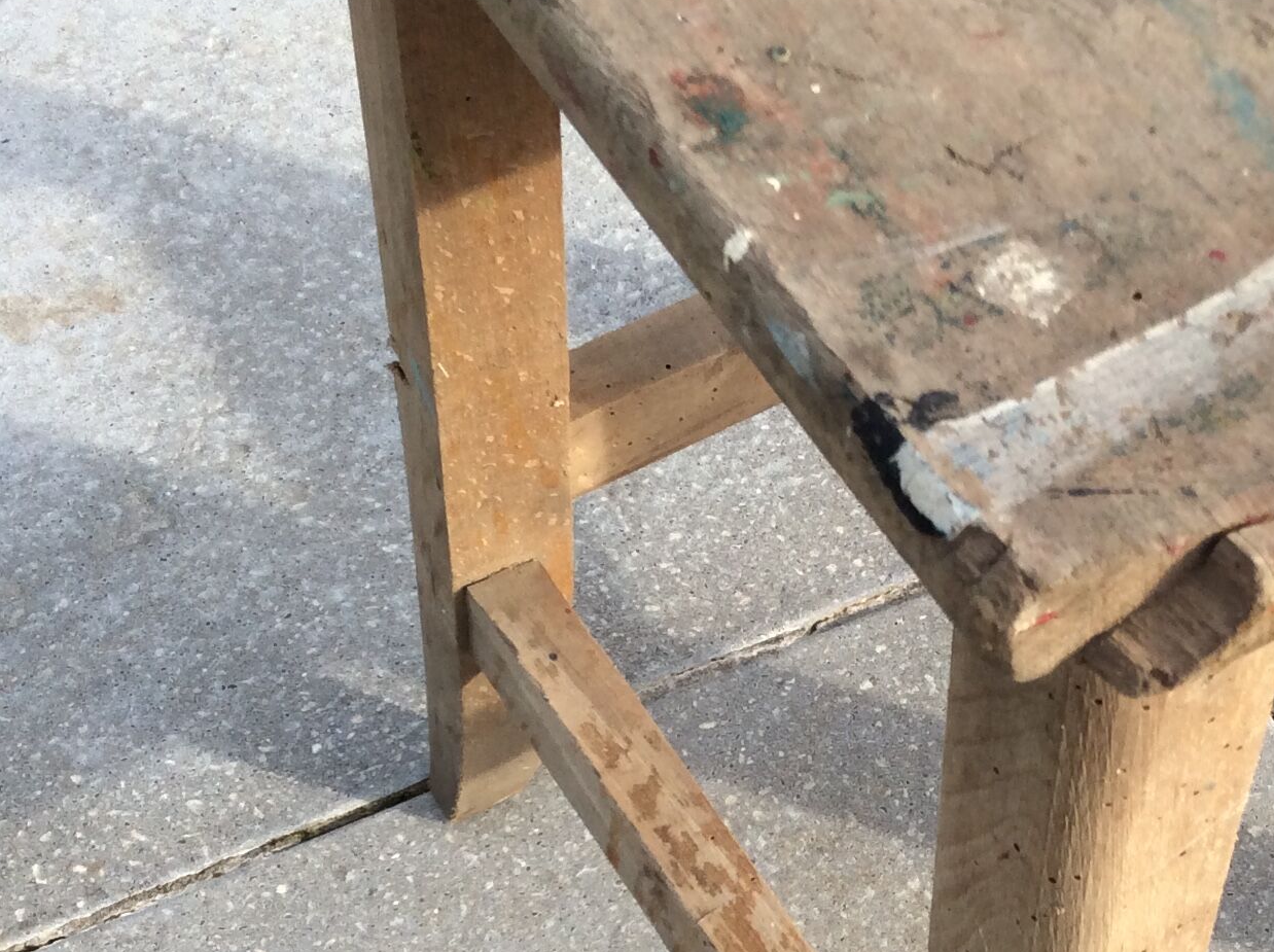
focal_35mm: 67
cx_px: 822
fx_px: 2463
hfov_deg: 28.9
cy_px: 751
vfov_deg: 21.6
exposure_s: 1/506
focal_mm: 3.3
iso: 32
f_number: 2.4
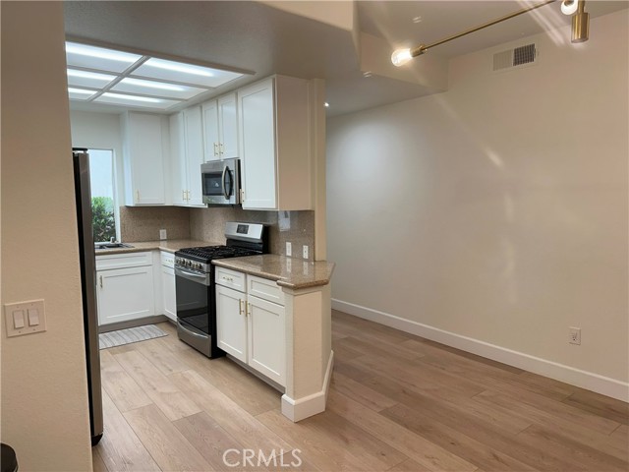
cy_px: 236
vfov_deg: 56.8
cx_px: 314
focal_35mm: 24
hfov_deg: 71.6
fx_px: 436
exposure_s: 1/120
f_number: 1.78
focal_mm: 6.86
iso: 100
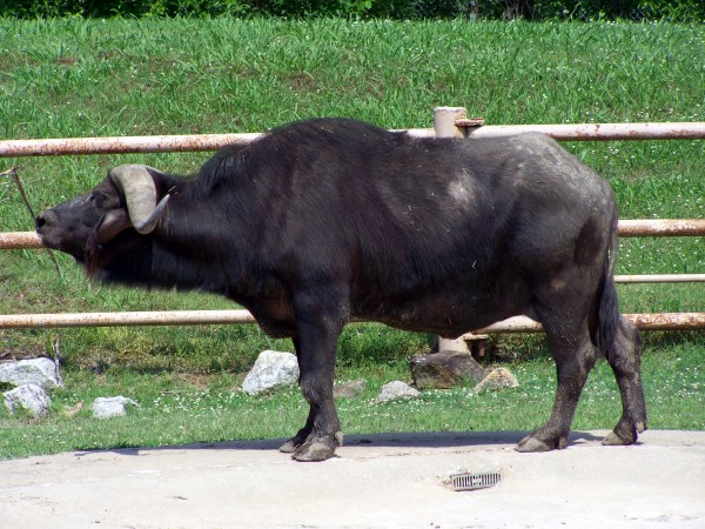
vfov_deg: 5.8
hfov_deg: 7.7
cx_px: 352
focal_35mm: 258
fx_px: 5255
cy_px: 264
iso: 64
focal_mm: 42.8
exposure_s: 1/320
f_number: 5
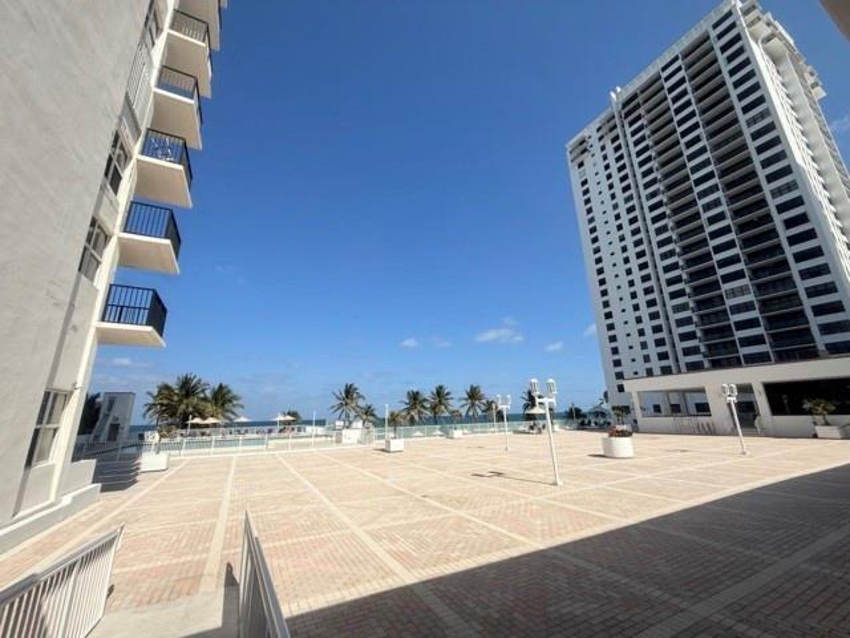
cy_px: 319
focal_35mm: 14
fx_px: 344
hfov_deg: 102.1
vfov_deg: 85.7
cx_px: 425
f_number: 2.2
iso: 50
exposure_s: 1/3289
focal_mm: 2.22
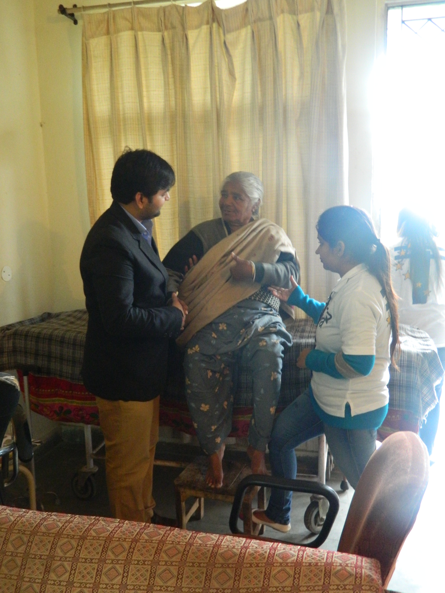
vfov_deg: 58.4
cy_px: 296
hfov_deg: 45.4
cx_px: 222
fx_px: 531
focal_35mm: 31
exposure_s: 1/10
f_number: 3.2
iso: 450
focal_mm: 5.6
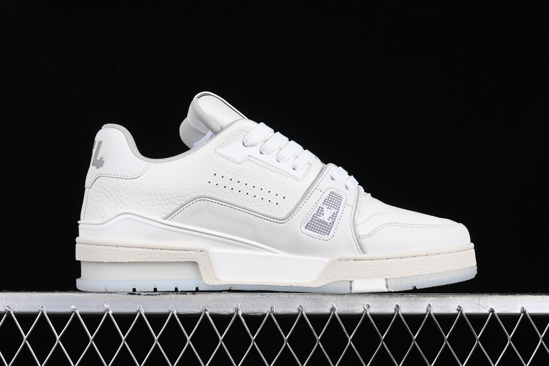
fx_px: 1144
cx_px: 274
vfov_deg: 18.2
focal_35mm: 75
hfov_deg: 27.0
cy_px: 183
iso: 160
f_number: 8
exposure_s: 1/80
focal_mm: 50
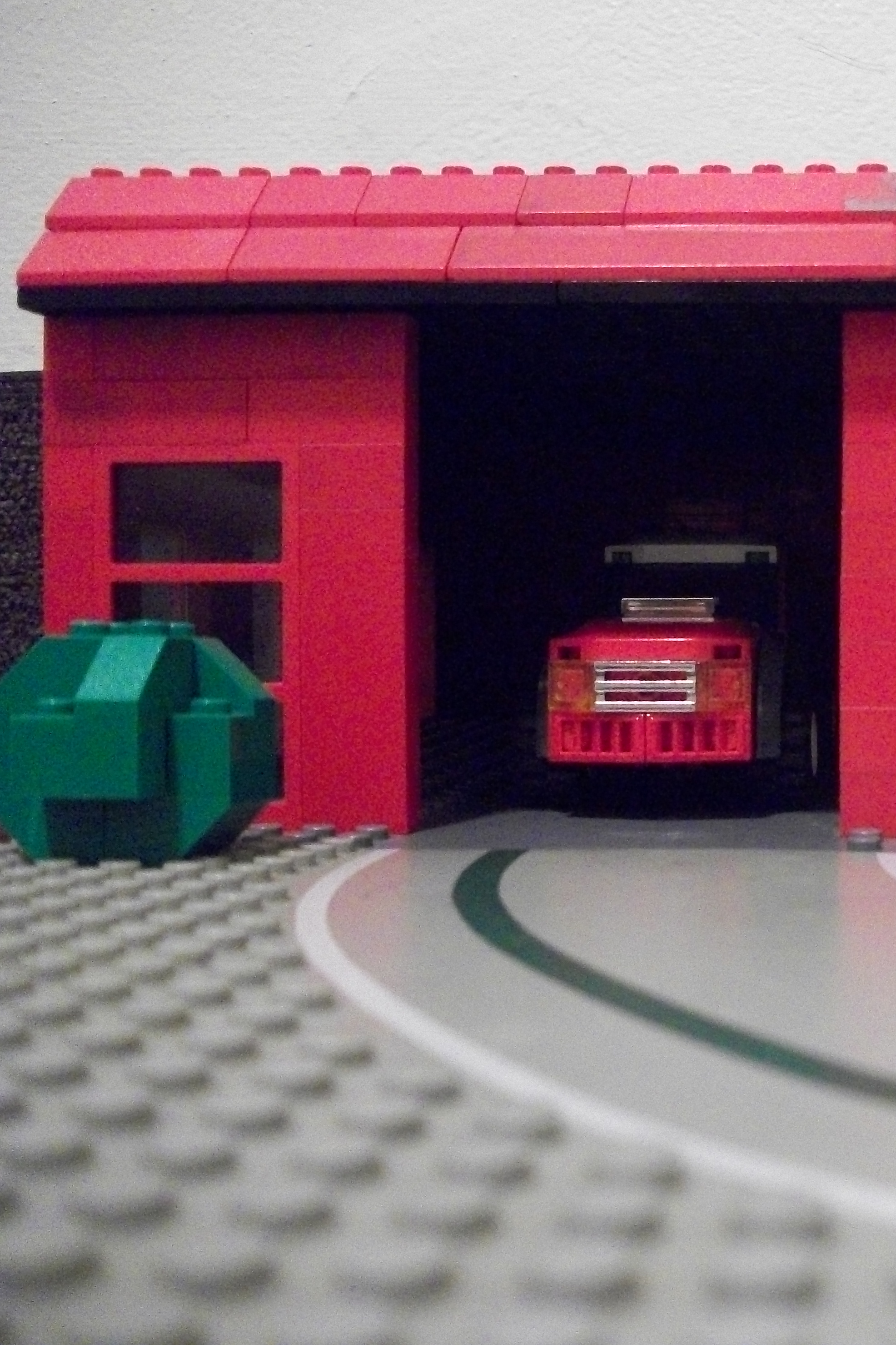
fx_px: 1680
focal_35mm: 45
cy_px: 668
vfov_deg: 43.6
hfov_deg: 28.2
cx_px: 877
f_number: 2.9
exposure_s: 1/10
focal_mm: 5.7
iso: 640
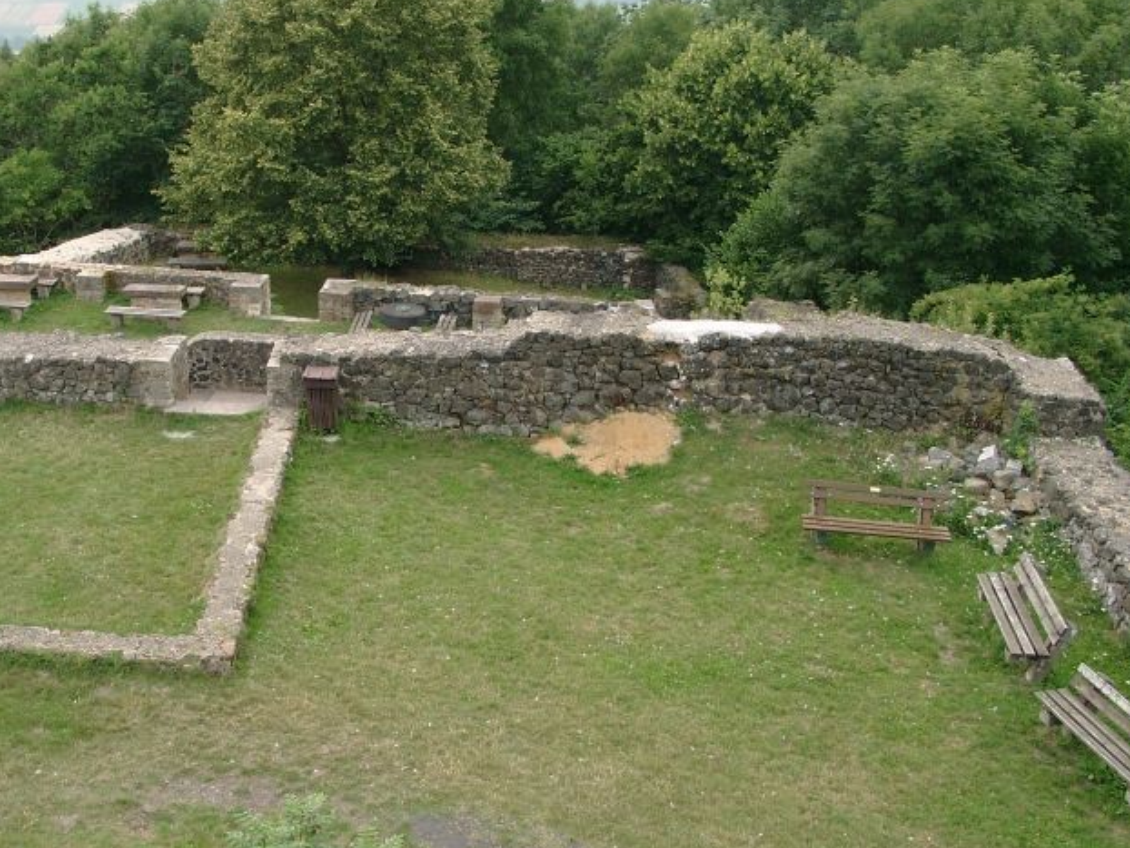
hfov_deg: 41.8
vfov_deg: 32.2
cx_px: 431
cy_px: 361
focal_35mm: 45
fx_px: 1470
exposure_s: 1/132
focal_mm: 7.39
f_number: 4
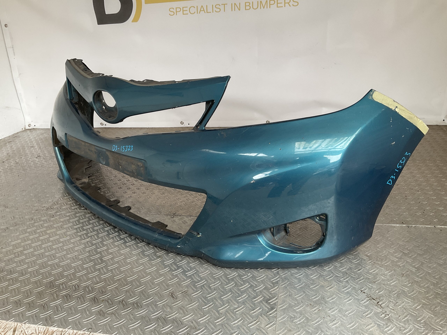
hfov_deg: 61.7
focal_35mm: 29
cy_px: 168
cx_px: 224
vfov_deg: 48.2
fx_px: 374
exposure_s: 1/120
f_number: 1.8
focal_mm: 3
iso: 50
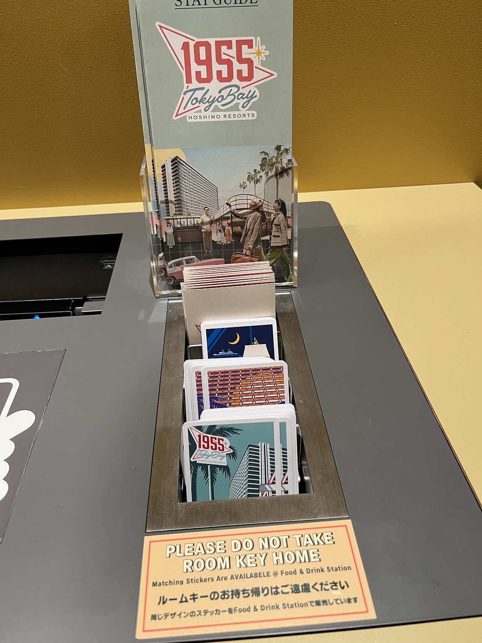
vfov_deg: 67.3
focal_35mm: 26
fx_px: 483
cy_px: 322
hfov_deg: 53.1
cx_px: 241
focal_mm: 5.1
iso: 100
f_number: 1.6
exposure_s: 1/50
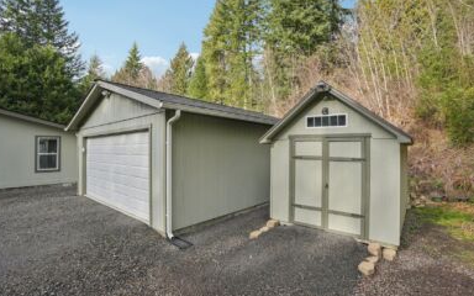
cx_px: 235
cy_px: 154
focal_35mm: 17
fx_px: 220
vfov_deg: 68.0
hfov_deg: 94.4
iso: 100
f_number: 8
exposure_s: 1/40
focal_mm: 16
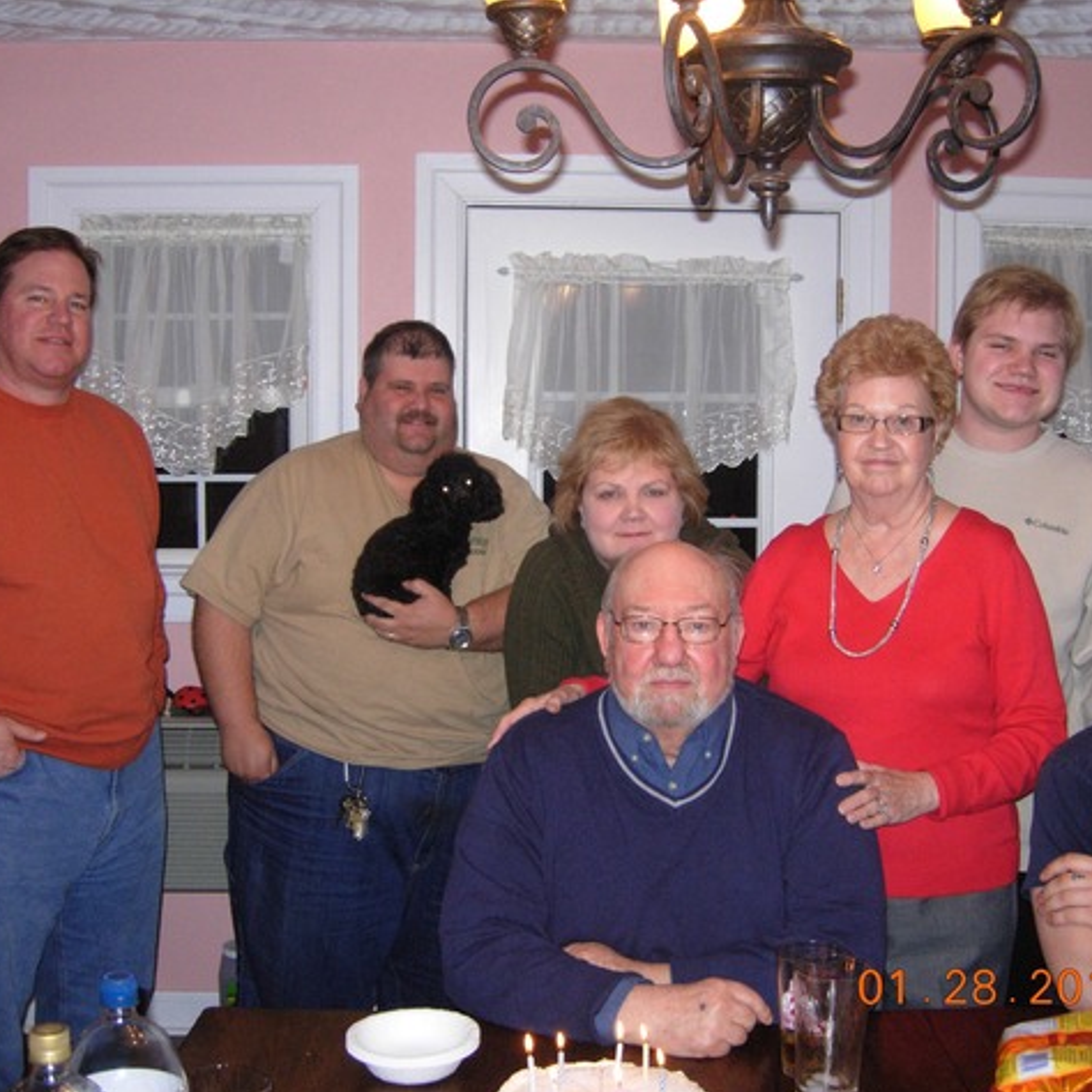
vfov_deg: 39.2
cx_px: 634
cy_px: 551
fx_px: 1535
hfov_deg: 39.1
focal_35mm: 43
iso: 163
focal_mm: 7.5
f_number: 2.7
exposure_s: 1/148
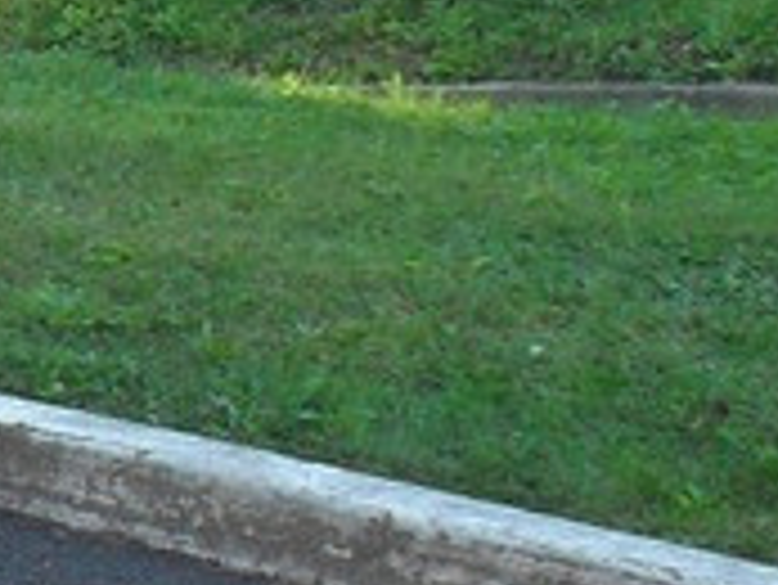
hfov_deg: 8.4
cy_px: 567
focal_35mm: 216
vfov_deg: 6.9
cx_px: -1082
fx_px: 4858
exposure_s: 1/180
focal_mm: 6.2
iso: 100
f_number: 2.8
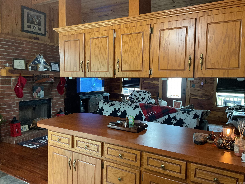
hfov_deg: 61.7
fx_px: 205
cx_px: 122
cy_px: 92
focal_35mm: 29
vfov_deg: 48.2
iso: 200
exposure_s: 1/60
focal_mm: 3
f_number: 1.8
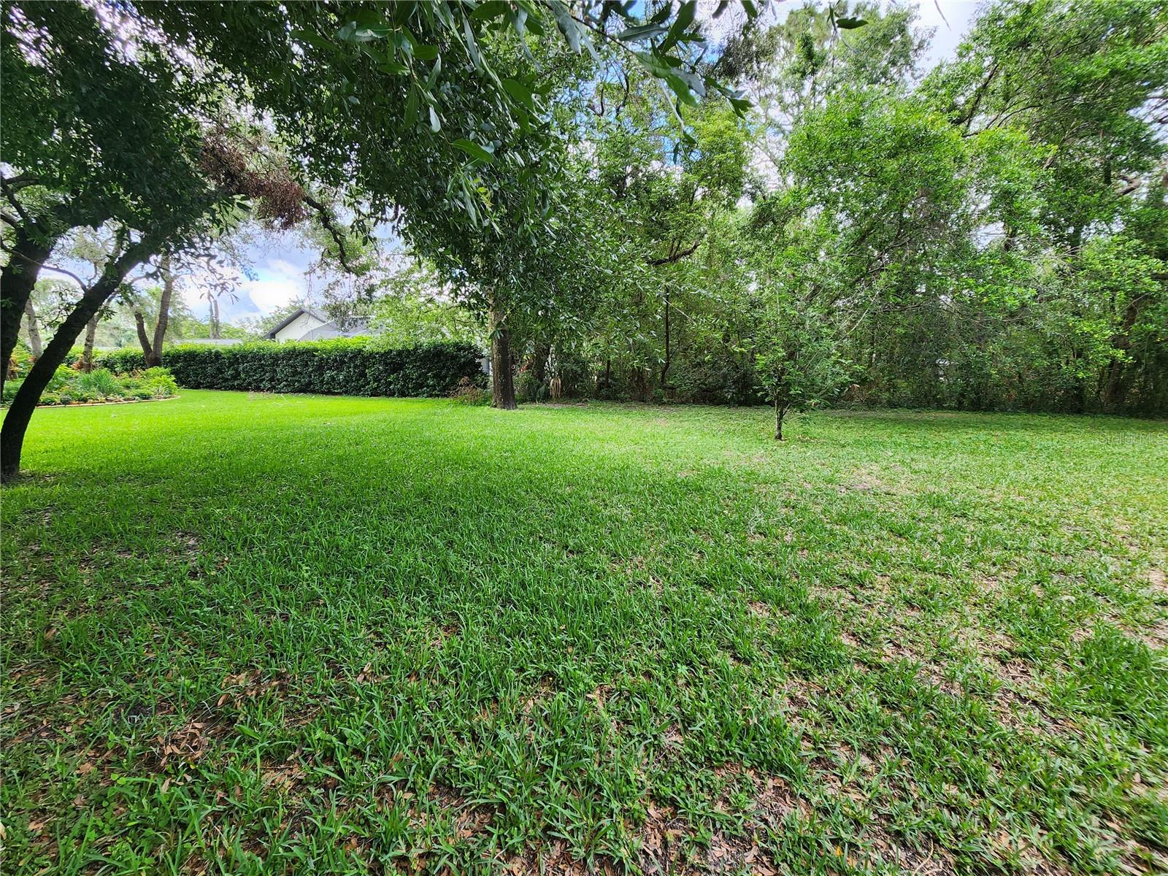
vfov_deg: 89.9
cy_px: 438
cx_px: 584
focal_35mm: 13
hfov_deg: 106.2
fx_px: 439
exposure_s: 1/120
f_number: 2.2
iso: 50
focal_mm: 2.2
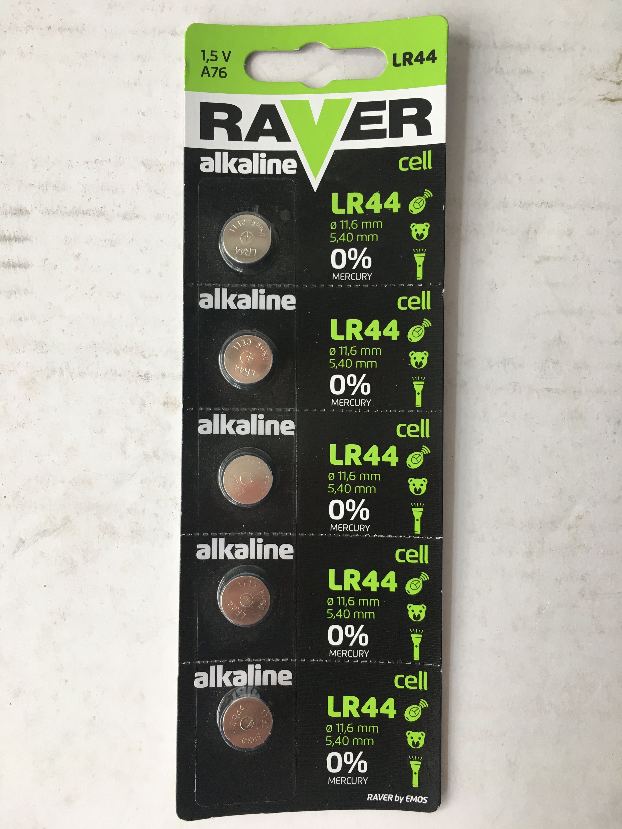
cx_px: 311
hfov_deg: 48.2
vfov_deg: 61.7
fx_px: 695
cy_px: 414
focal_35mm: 29
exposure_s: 1/33
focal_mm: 4.15
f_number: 2.2
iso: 25
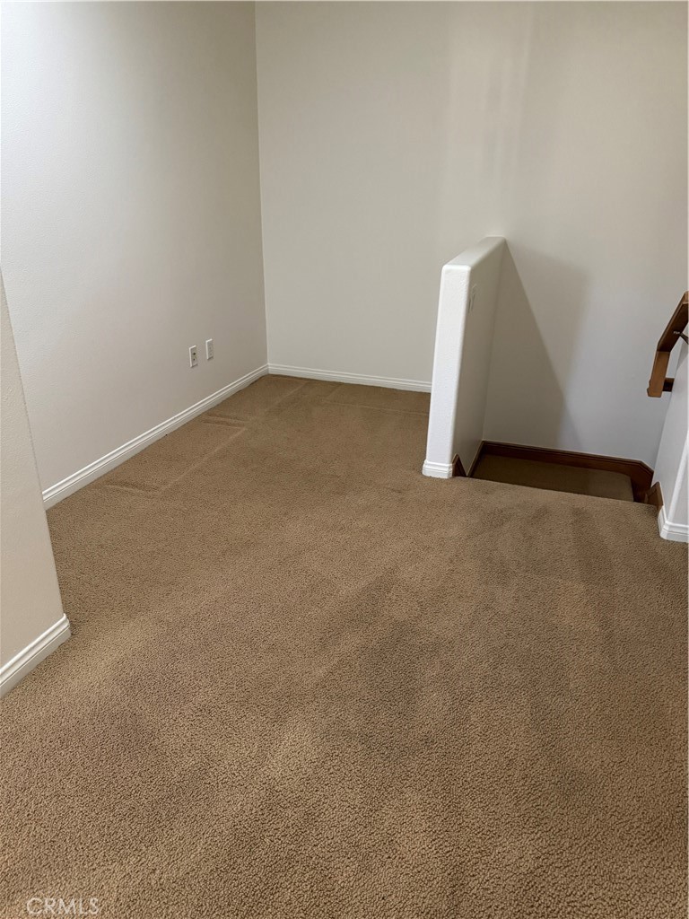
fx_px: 637
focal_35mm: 24
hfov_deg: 56.8
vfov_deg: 71.6
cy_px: 460
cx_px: 344
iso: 800
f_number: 1.78
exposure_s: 1/60
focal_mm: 6.86
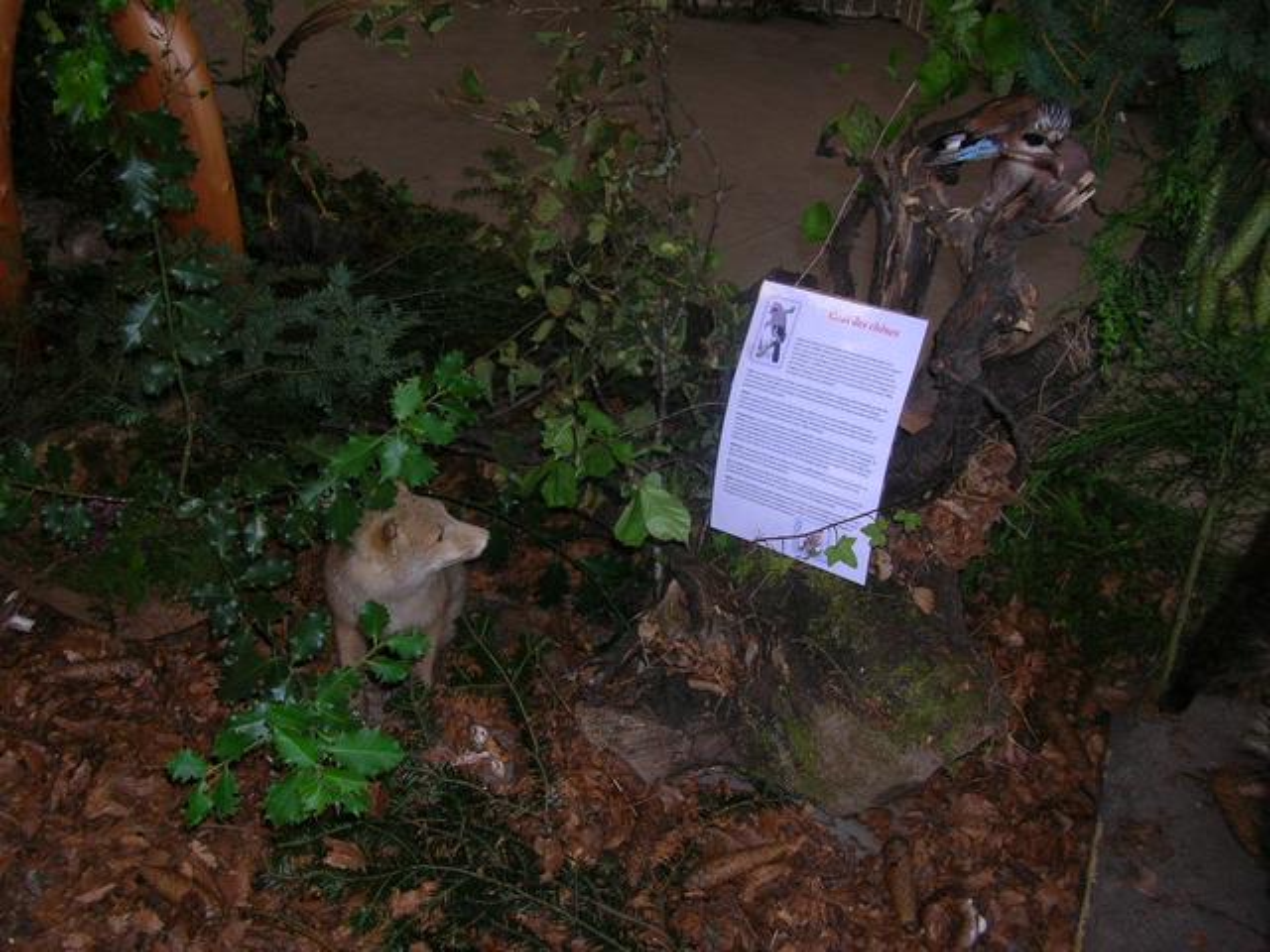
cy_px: 476
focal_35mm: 35
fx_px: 1284
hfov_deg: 52.6
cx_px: 635
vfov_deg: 40.7
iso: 50
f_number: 2.8
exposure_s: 1/60.1
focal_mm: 5.8
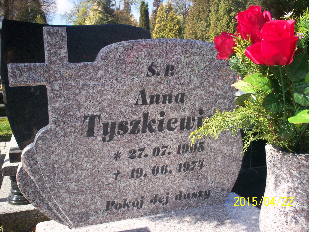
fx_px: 321
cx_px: 154
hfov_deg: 51.4
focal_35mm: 36
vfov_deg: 39.7
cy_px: 116
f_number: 4.5
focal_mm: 6
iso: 100
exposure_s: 1/232
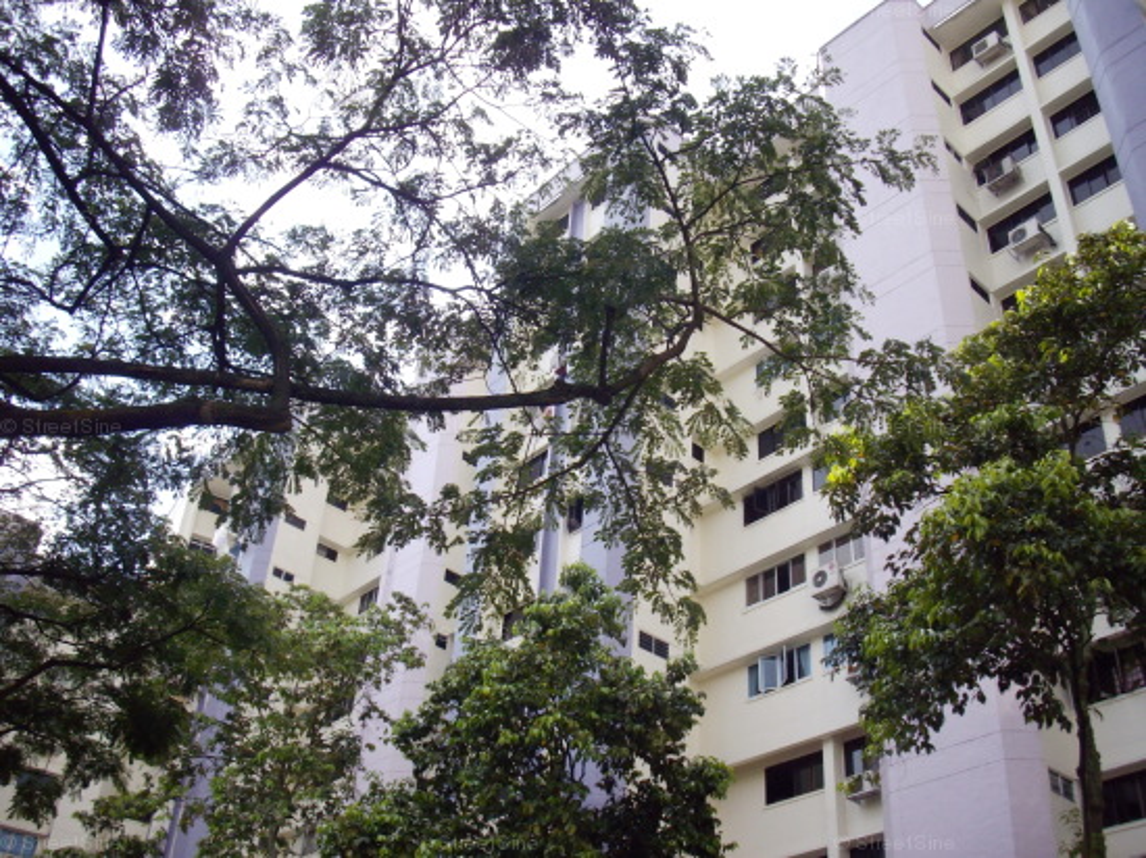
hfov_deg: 50.2
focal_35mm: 37
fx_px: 1224
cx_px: 573
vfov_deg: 38.6
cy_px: 429
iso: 80
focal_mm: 6.2
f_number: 5.6
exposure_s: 1/160
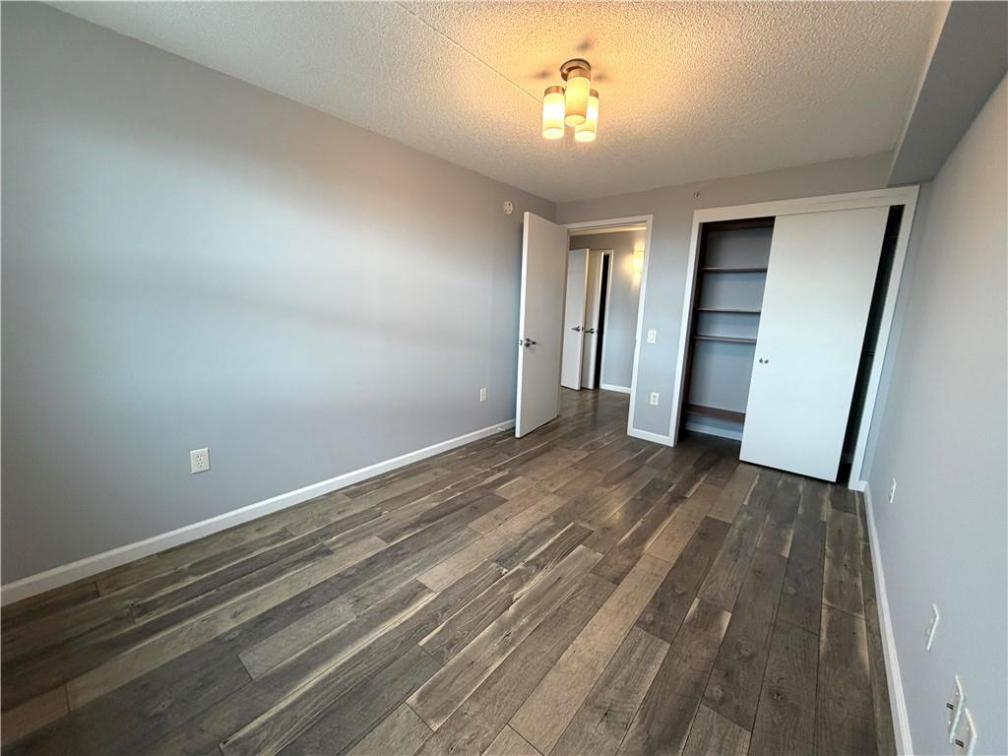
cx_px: 504
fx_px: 408
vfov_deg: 85.7
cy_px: 378
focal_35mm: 14
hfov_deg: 102.1
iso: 250
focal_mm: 2.22
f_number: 2.2
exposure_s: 1/60
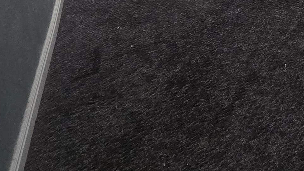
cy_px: -189
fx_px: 363
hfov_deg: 34.3
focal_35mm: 45
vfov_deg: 17.3
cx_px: 383
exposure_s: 1/60
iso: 200
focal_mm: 2.2
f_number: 2.2
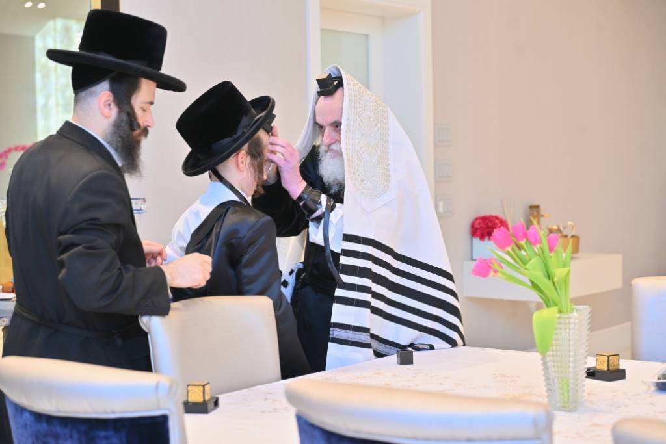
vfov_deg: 22.3
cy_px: 222
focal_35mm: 61
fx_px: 1129
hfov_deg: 32.9
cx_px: 333
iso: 500
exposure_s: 1/160
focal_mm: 61
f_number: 4
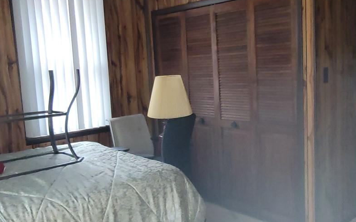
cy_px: 117
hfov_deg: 53.9
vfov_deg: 35.3
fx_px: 349
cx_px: 200
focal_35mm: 36
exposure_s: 1/30
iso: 500
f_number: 2.2
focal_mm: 2.2
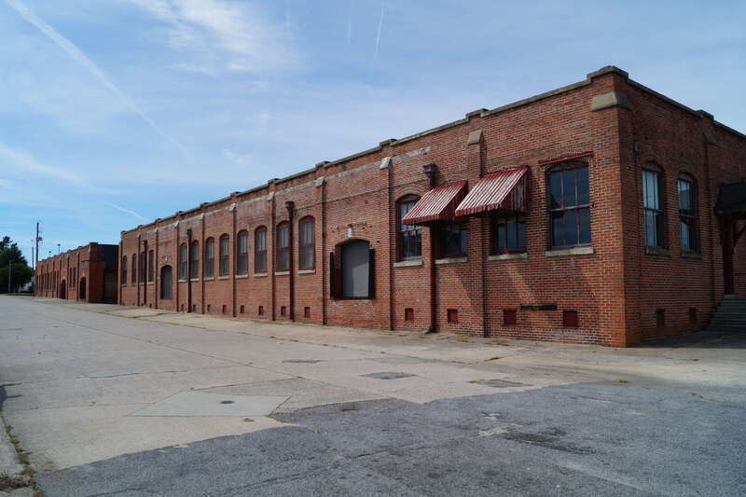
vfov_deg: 47.9
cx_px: 373
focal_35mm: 27
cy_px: 248
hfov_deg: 67.4
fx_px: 559
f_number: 10
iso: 100
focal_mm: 18
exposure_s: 1/320
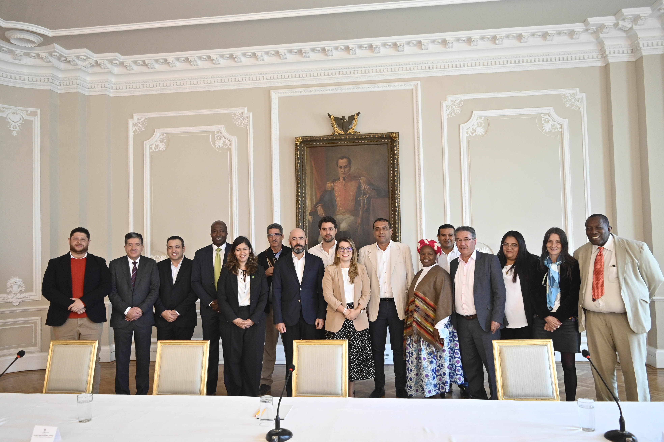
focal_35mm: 27
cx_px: 332
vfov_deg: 47.9
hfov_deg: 67.4
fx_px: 498
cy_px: 221
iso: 1250
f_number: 3.5
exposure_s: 1/80
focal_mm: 18
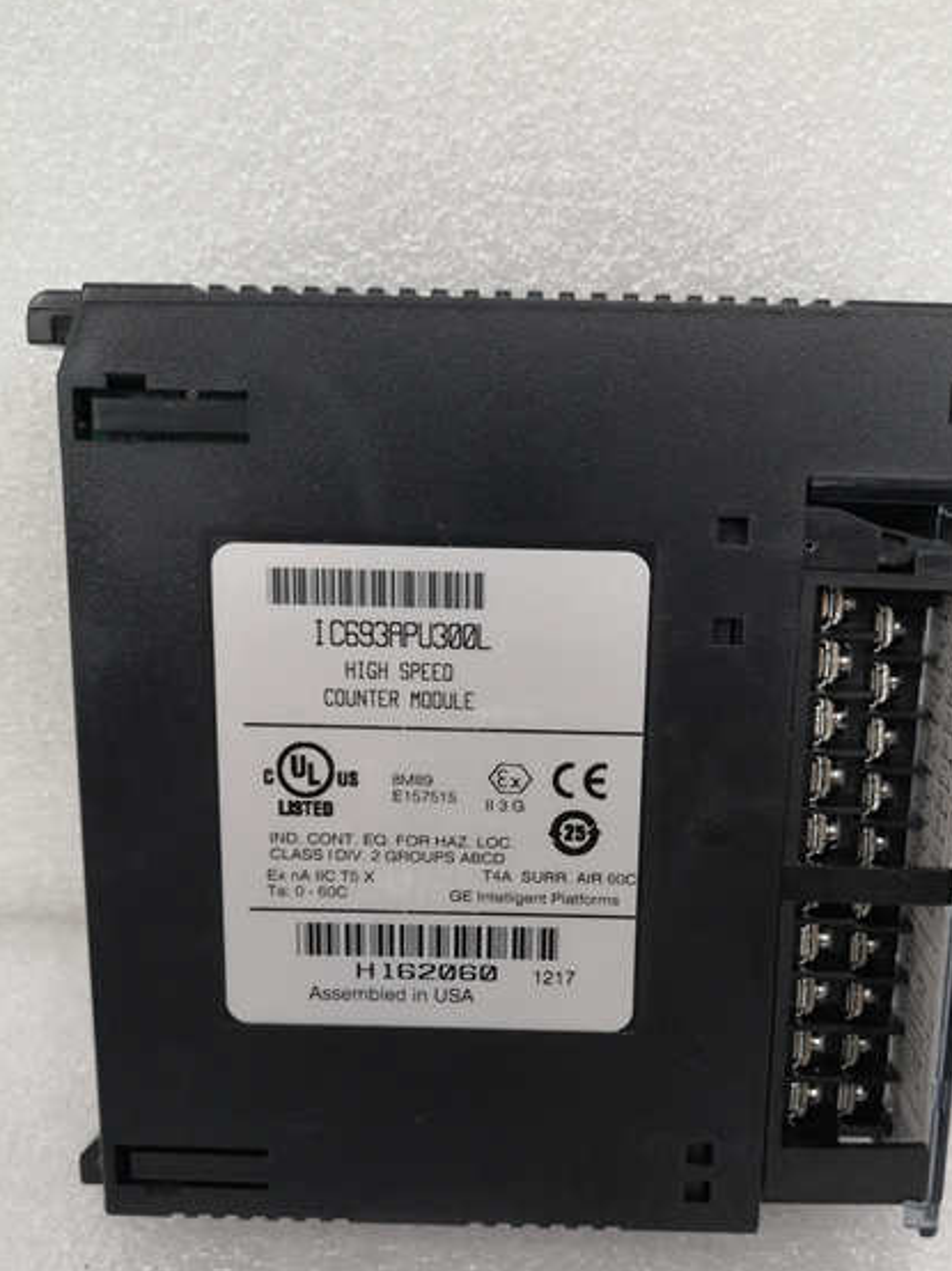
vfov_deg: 47.2
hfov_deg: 36.7
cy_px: 833
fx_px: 1431
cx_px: 553
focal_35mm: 39
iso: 200
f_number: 1.8
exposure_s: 1/33.3
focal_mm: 3.95
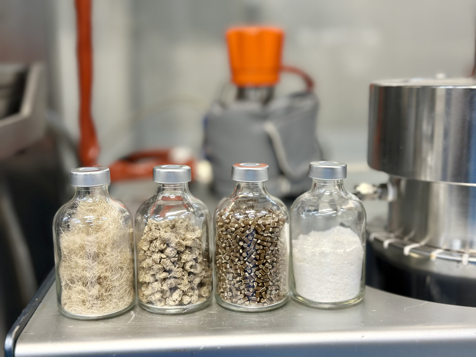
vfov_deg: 30.3
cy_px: 178
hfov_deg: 39.7
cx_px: 238
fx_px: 660
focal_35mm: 48
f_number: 1.78
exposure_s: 1/50
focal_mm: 6.86
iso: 160
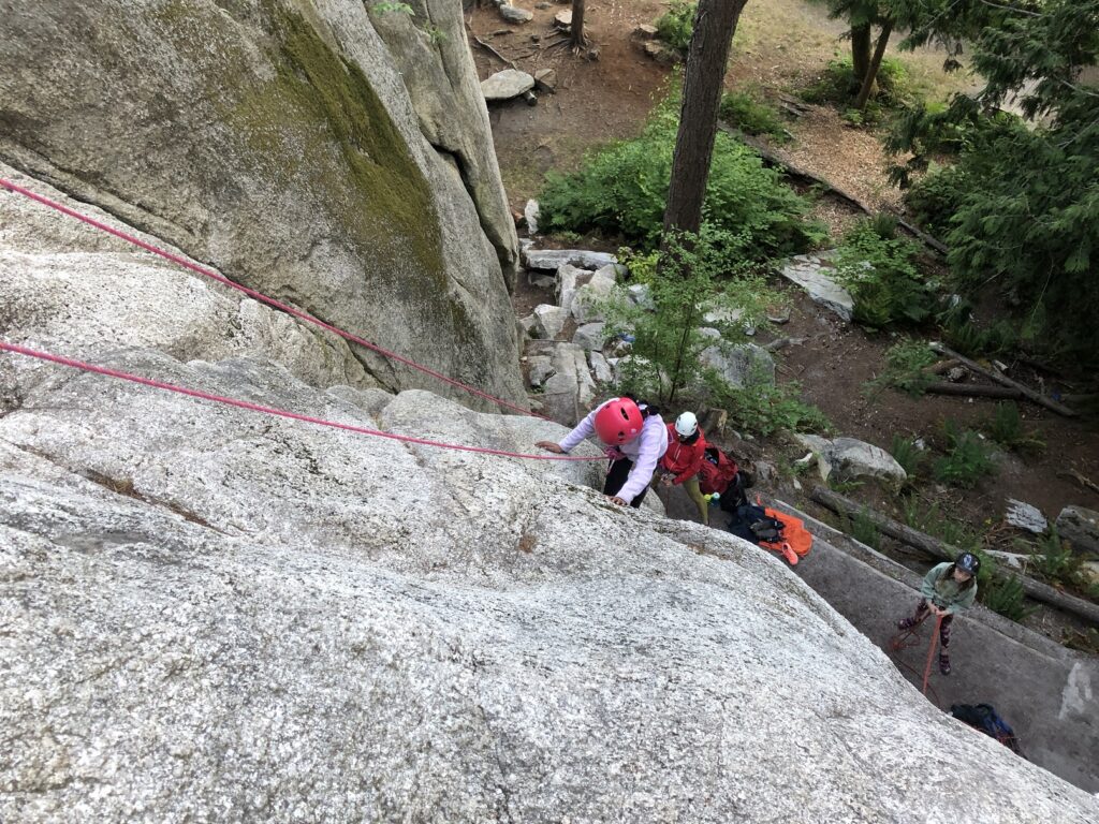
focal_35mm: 28
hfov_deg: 63.4
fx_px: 889
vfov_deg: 49.7
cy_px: 412
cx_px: 550
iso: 32
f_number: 1.8
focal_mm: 3.99
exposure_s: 1/30
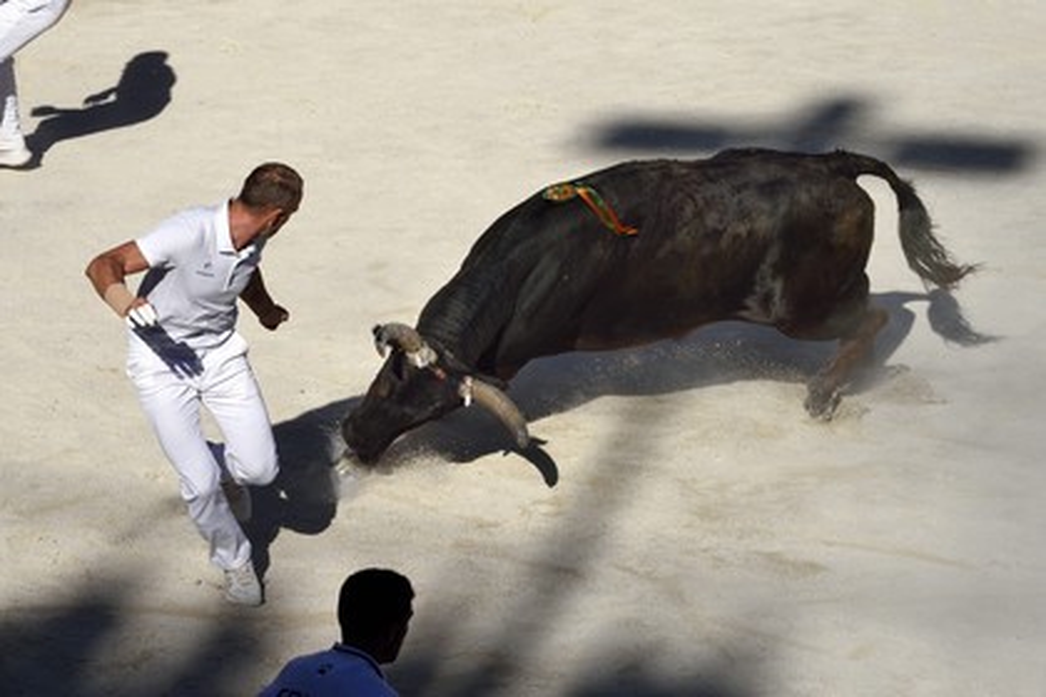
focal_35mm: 135
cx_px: 523
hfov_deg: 15.2
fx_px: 3922
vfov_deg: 10.2
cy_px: 348
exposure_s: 1/1250
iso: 400
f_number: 11
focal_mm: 135
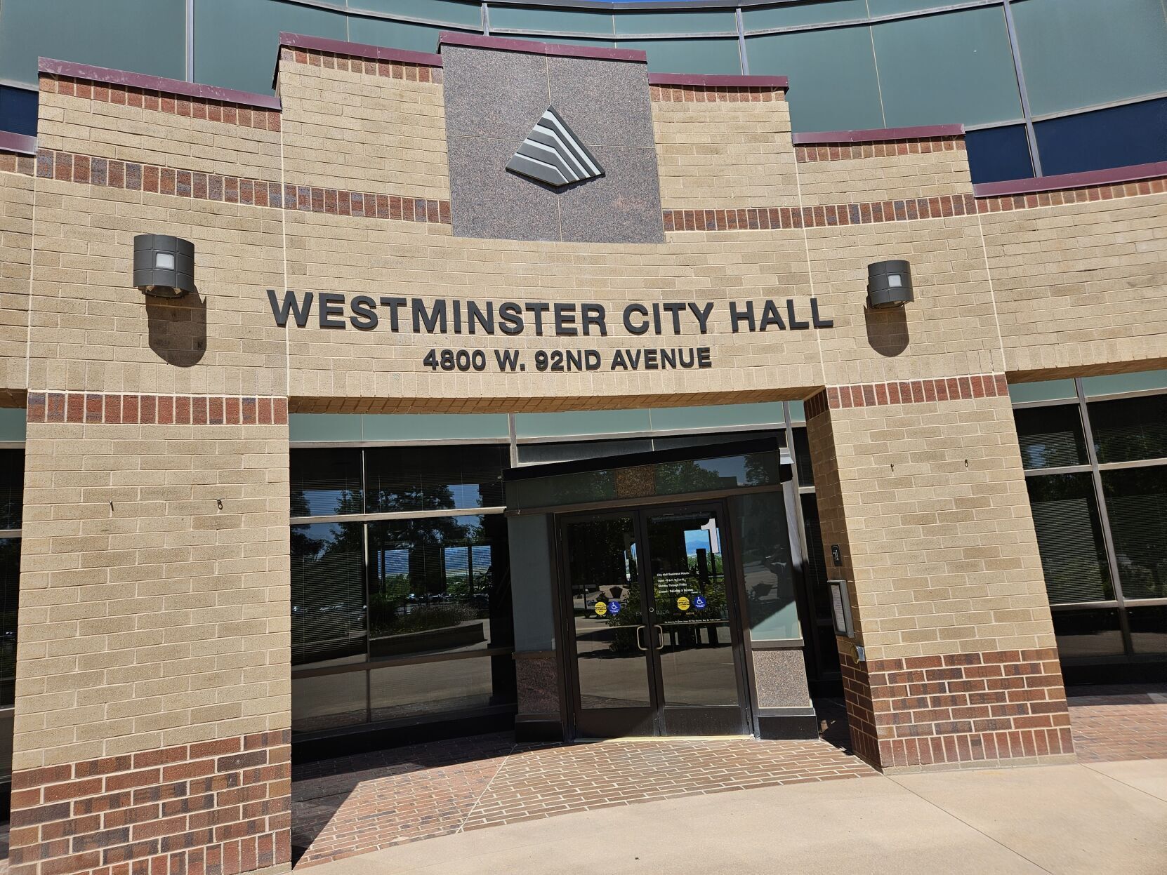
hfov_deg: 73.9
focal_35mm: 23
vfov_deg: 58.9
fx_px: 776
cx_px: 584
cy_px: 438
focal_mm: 5.4
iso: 25
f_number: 1.8
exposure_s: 1/1571
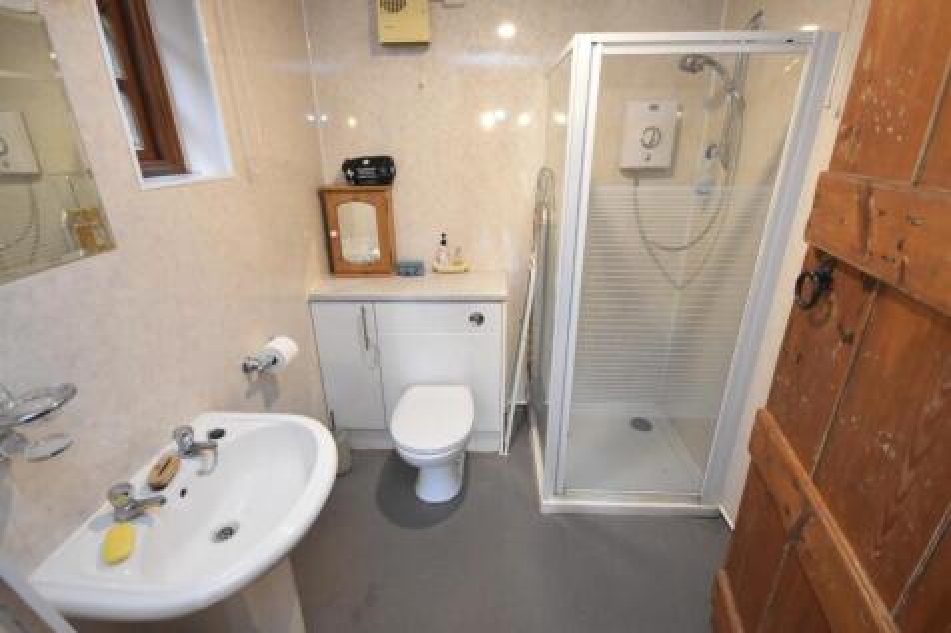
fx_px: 396
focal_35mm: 15
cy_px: 316
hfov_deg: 100.4
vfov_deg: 77.3
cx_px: 476
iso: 1800
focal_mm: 10
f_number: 4
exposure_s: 1/60
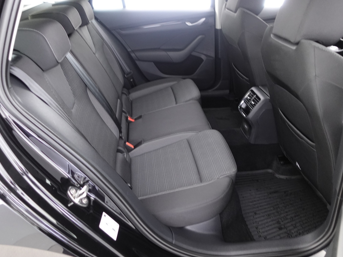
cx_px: 159
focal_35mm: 27
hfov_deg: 65.3
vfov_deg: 51.3
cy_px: 127
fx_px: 267
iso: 800
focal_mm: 9.4
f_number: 1.8
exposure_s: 1/8
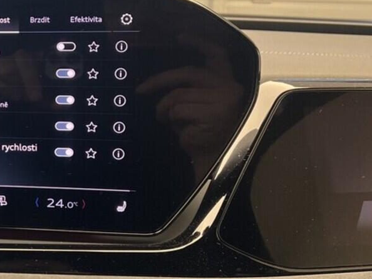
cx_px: -38
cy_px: 123
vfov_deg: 23.3
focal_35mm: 63
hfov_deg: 28.0
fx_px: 677
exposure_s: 1/100
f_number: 1.5
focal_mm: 5.7
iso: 125
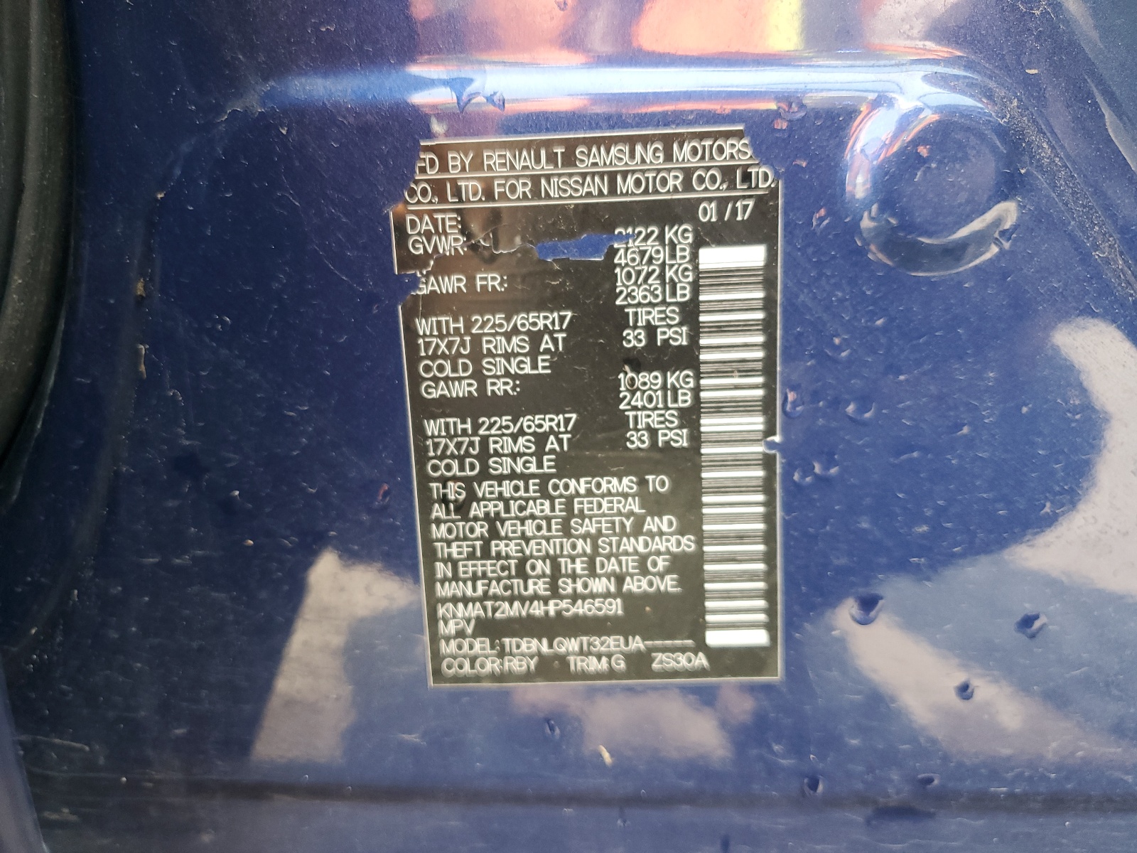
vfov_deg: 53.1
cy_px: 426
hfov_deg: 67.3
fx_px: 854
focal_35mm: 26
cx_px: 568
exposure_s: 1/120
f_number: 1.5
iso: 78
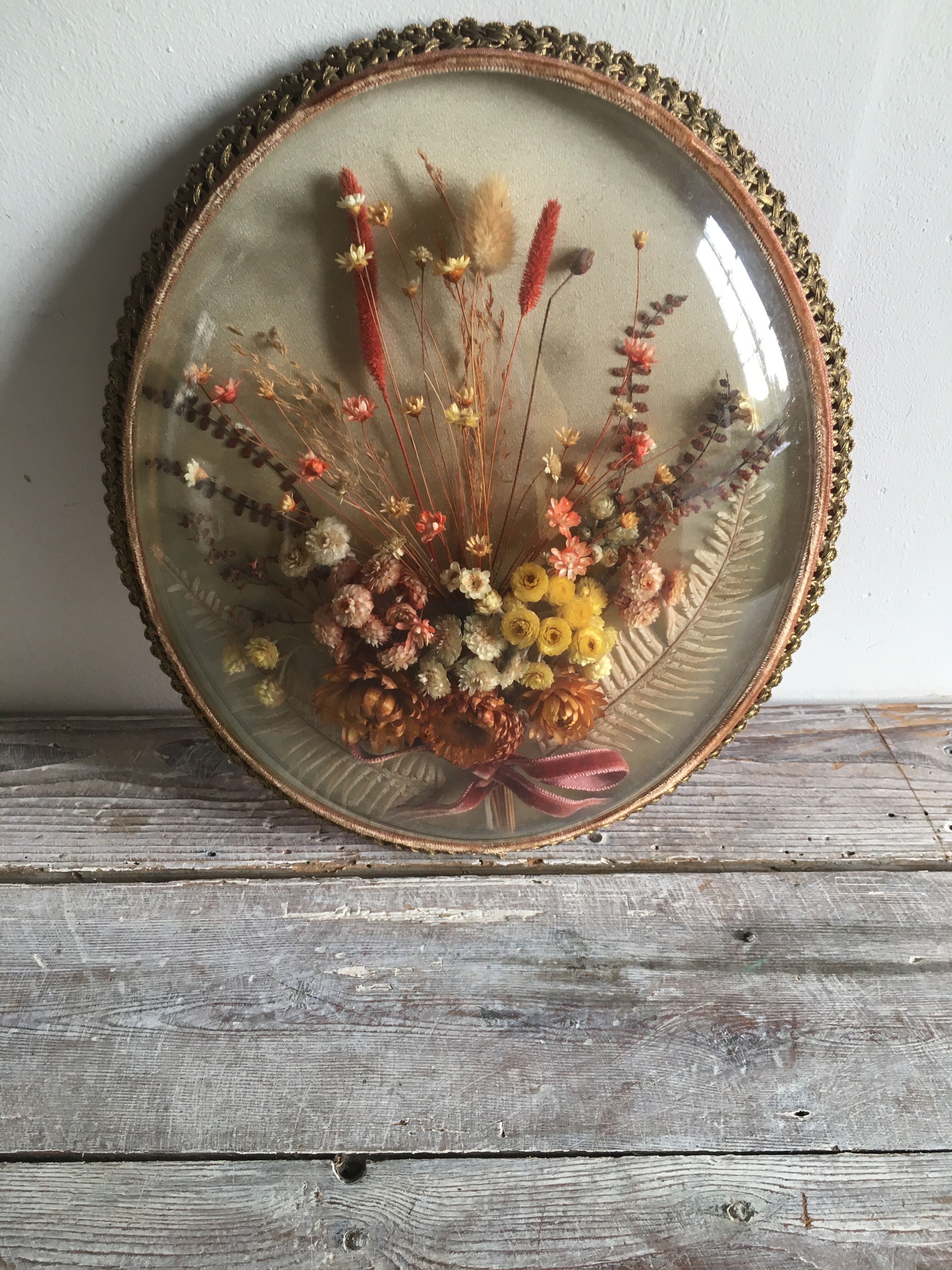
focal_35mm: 29
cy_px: 635
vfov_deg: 61.7
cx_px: 476
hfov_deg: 48.2
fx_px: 1063
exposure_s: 1/33
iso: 64
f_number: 2.2
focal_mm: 4.15
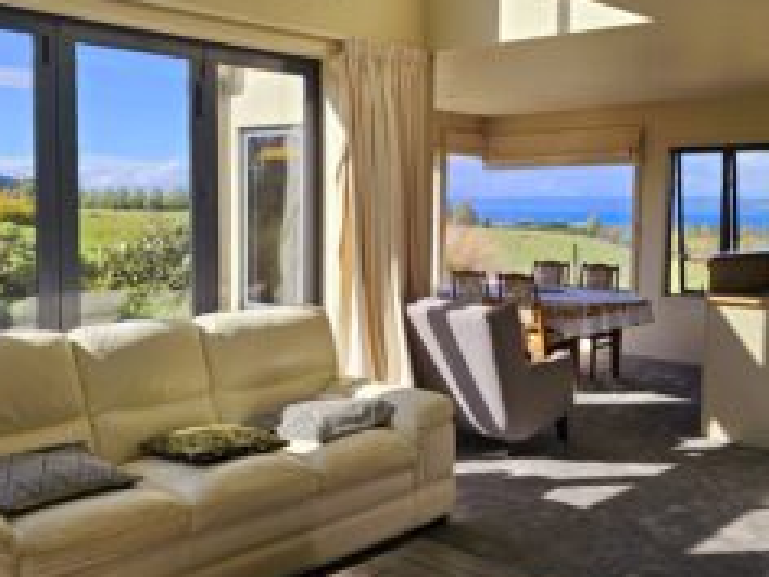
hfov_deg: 47.8
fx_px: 866
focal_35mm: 39
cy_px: 264
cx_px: 352
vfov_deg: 36.8
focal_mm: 6.3
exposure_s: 1/185
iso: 10
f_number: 1.7
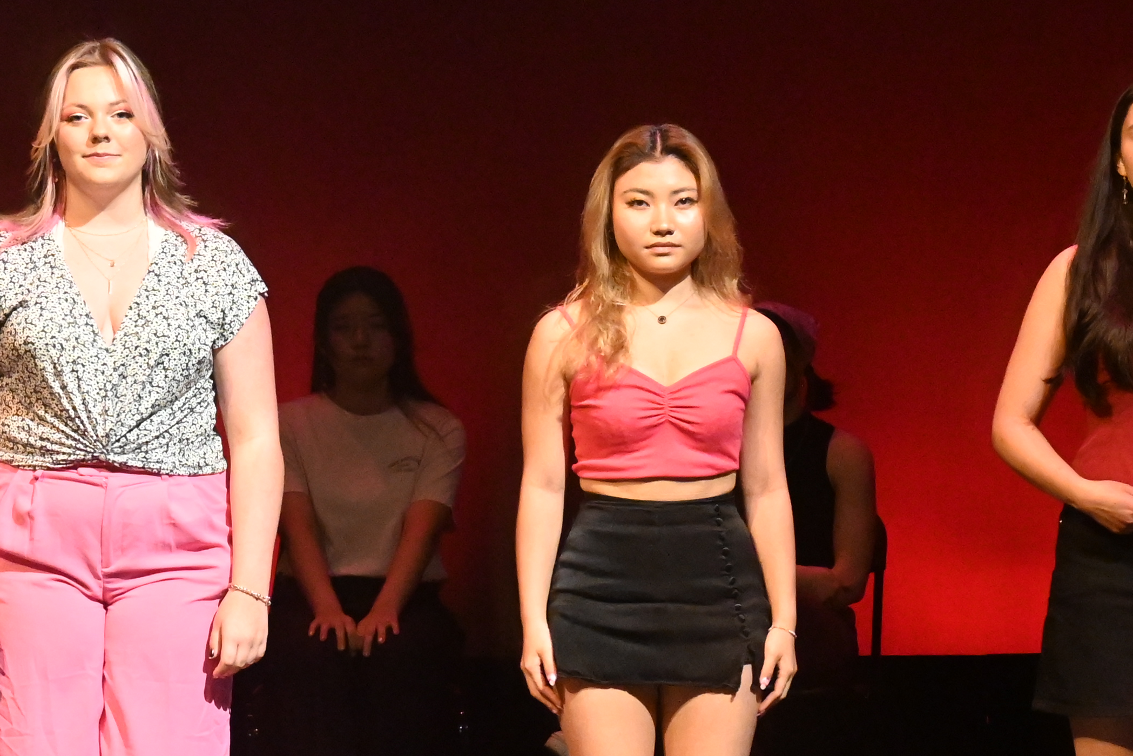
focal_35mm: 338
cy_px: 301
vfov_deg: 4.1
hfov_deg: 6.1
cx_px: 116
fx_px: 10648
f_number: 5
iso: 5000
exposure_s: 1/60
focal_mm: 85
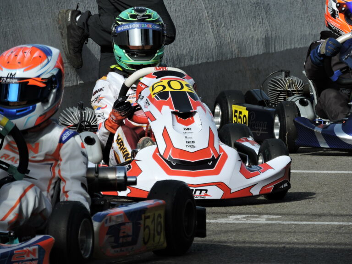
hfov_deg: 4.2
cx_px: 176
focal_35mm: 470
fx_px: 4779
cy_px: 132
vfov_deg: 3.2
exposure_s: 1/640
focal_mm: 83.8
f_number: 4.9
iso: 100
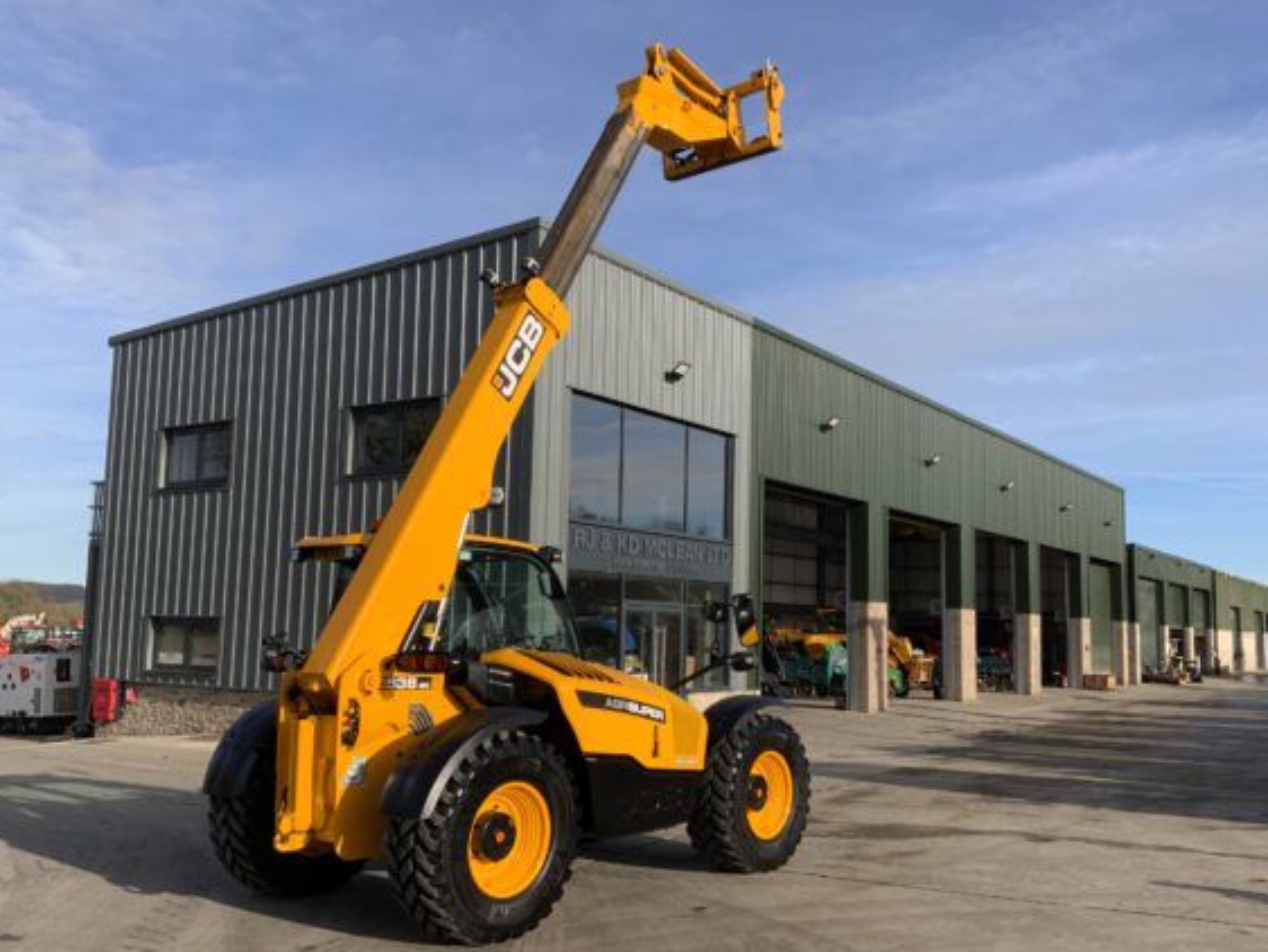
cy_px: 503
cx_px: 670
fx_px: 1209
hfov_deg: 55.3
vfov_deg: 43.0
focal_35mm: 33
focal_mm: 3
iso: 16
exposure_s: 1/1730
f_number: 1.8
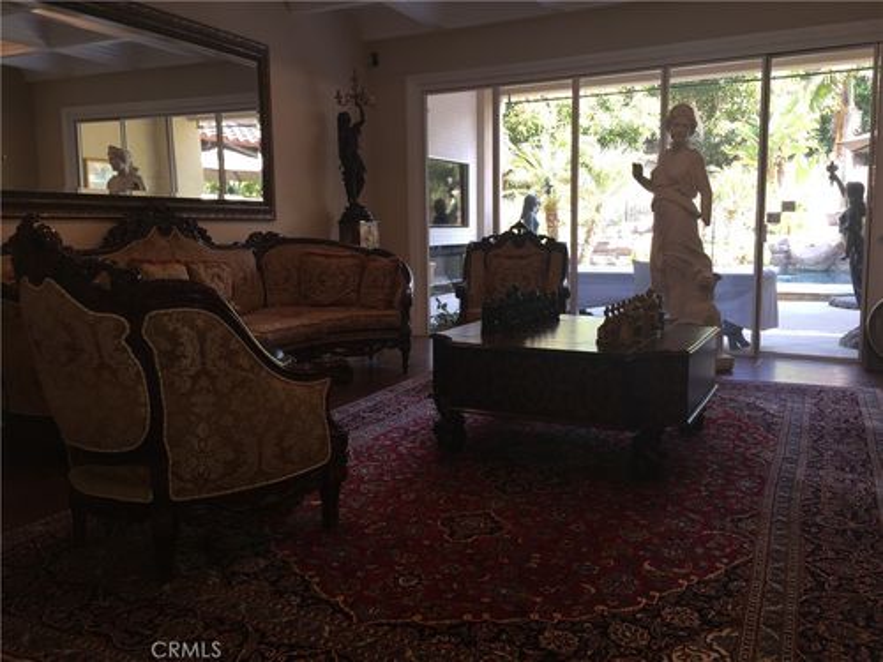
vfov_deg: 48.2
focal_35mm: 29
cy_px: 331
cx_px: 442
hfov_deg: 61.7
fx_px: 740
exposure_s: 1/32
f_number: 2.2
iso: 32
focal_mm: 4.15
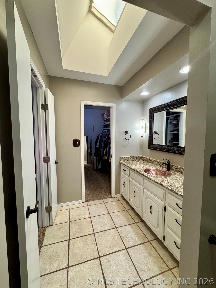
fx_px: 116
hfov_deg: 85.7
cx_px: 108
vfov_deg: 102.1
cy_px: 144
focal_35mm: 14
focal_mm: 2.22
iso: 200
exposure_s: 1/120
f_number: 2.2
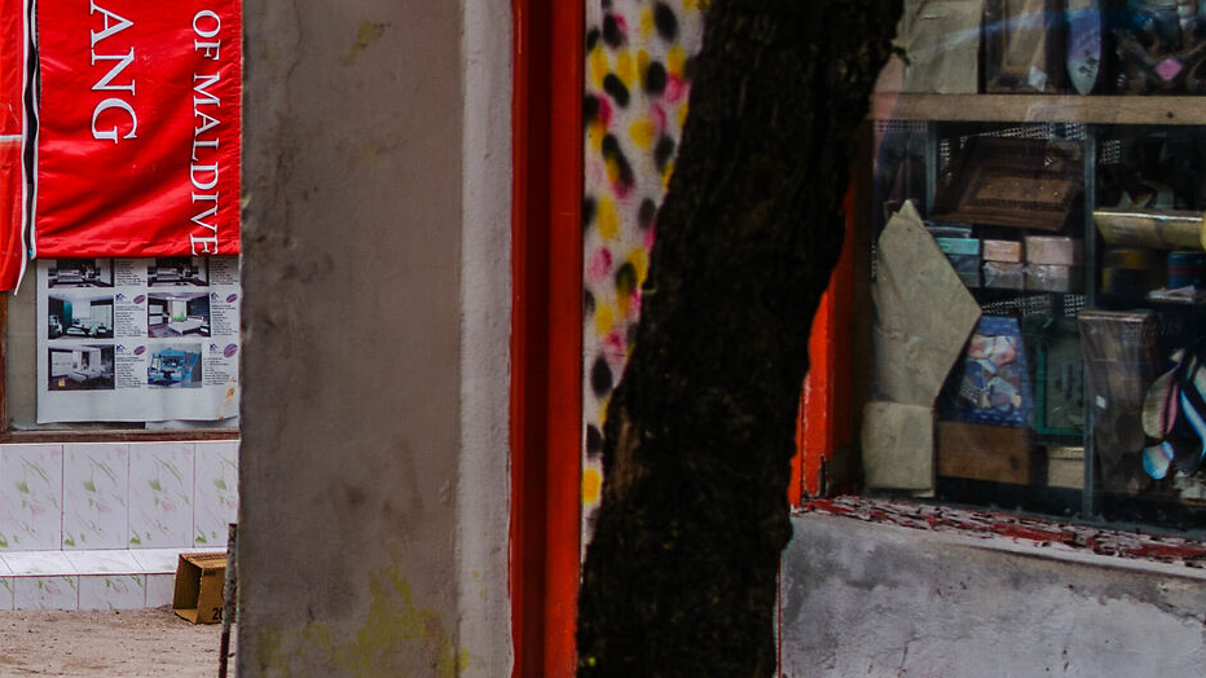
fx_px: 4519
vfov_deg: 8.6
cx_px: -241
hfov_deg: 14.7
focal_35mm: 141
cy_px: 203
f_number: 4
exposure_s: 1/250
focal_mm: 35
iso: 100
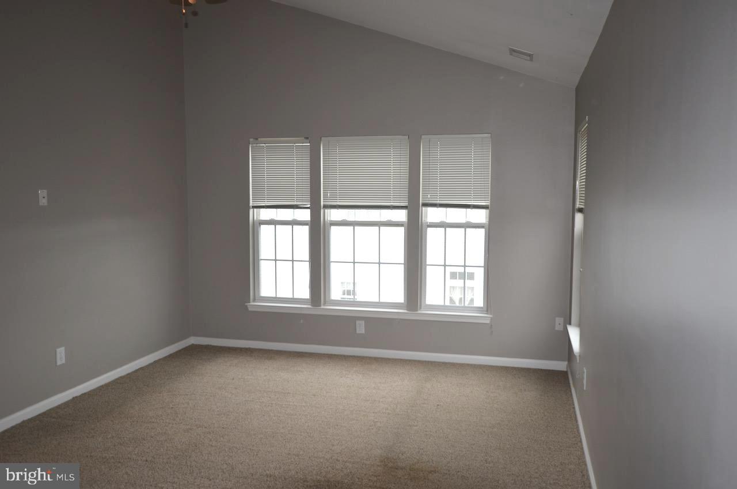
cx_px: 368
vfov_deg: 43.4
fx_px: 613
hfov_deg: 62.0
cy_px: 244
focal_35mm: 30
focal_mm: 20
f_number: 3.5
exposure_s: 1/125
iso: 200
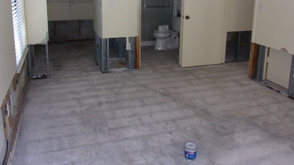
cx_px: 140
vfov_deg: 34.6
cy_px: 34
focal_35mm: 33
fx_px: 257
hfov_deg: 59.5
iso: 200
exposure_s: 1/34
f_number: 3.3
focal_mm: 4.3
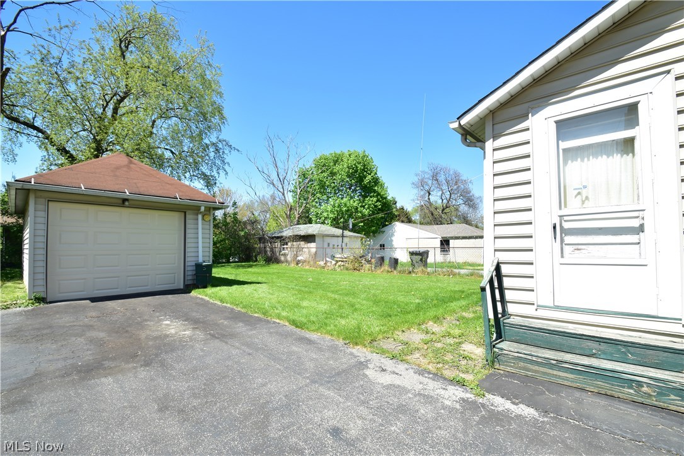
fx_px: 285
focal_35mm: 15
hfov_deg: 100.4
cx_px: 342
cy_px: 228
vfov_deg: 77.3
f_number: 14
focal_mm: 10
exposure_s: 1/60
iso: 125
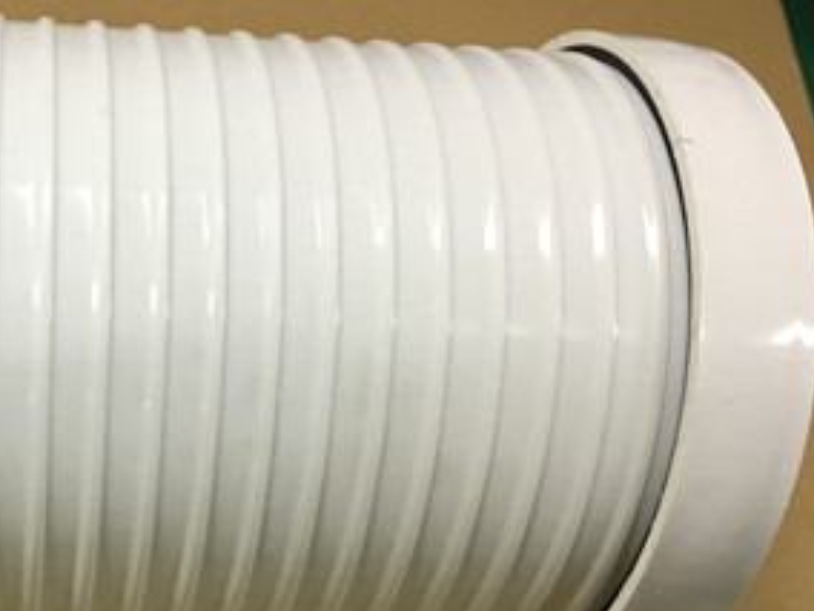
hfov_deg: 35.8
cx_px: 120
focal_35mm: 51
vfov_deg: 28.0
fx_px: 1199
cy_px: 489
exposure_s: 1/33
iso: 100
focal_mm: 4.15
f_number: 2.2
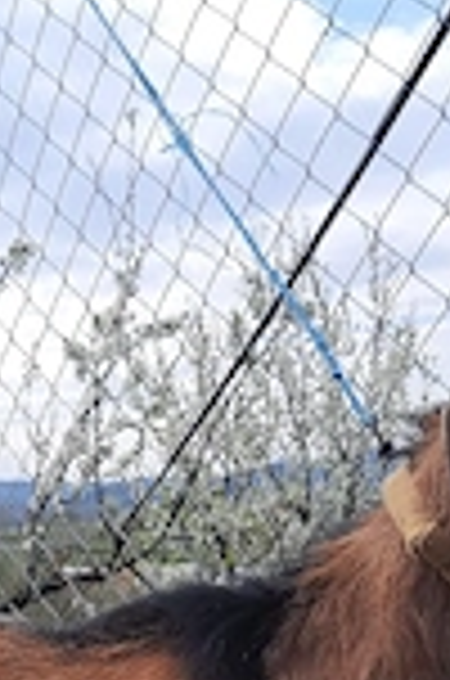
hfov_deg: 19.6
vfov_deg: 26.1
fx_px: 1300
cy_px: 820
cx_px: 180
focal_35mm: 69
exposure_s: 1/588
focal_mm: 4.6
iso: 32
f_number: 2
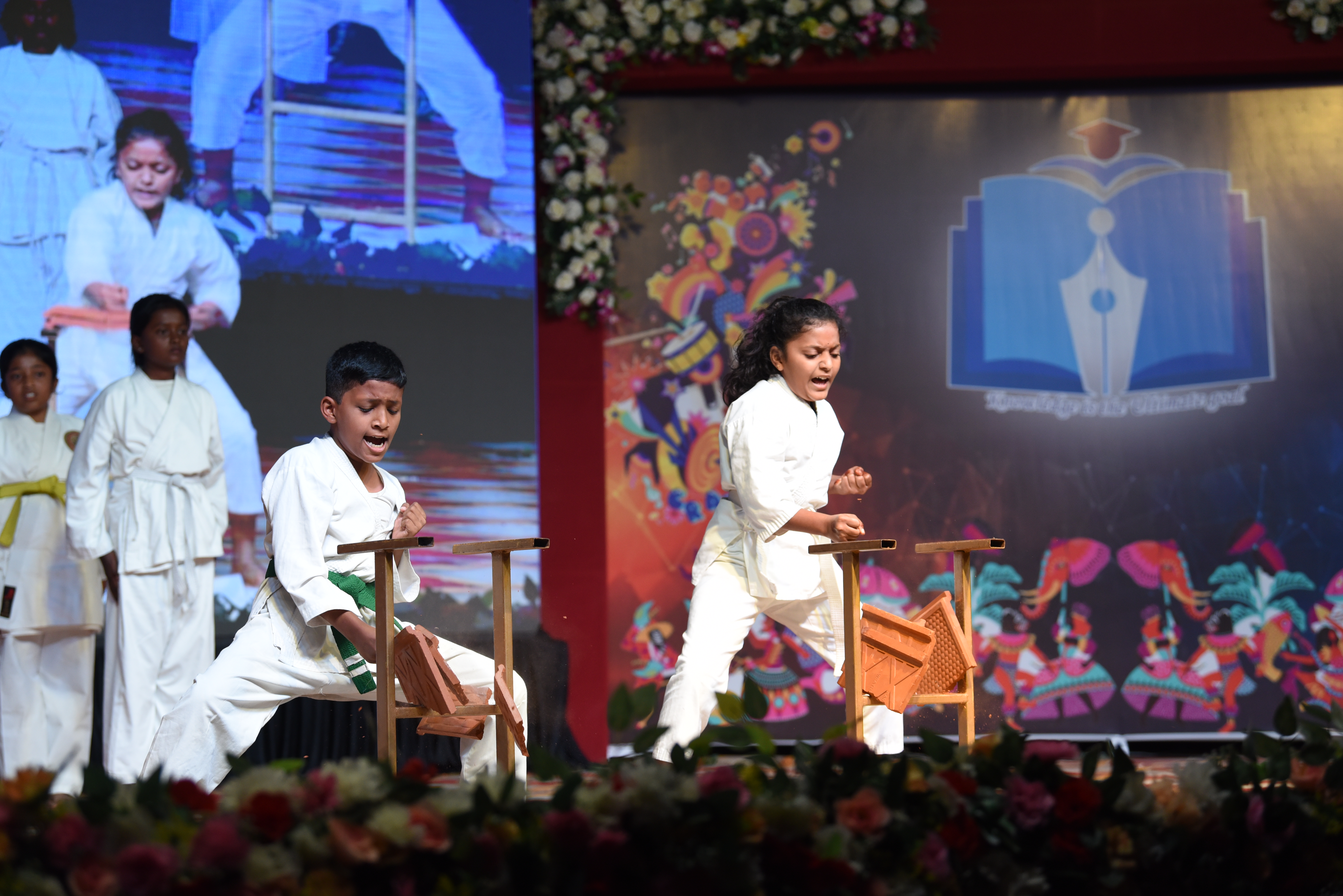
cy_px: 448
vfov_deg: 15.2
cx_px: 672
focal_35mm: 90
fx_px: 3359
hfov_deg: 22.6
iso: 1250
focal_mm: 90
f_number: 3.5
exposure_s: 1/640
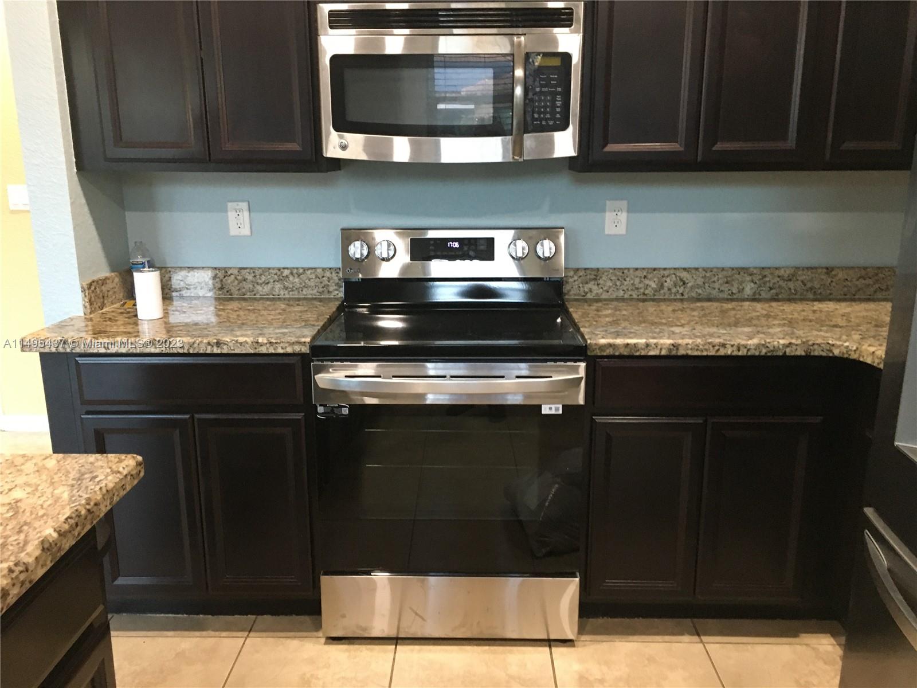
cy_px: 344
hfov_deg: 61.7
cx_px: 458
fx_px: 768
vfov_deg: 48.2
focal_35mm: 29
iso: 200
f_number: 2.2
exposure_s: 1/20
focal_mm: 4.15
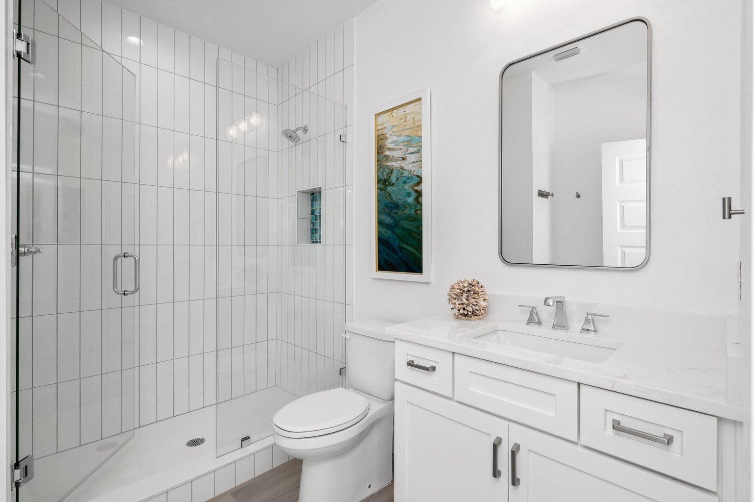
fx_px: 356
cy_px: 251
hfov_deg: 93.3
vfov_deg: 70.3
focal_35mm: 17
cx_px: 377
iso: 160
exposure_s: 1/50
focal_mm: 17
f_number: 9
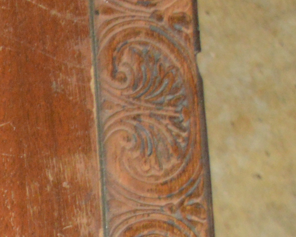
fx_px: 1168
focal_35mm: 133
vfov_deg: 10.7
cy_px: 456
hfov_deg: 11.6
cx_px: -431
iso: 2000
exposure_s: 1/60
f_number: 3.5
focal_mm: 19
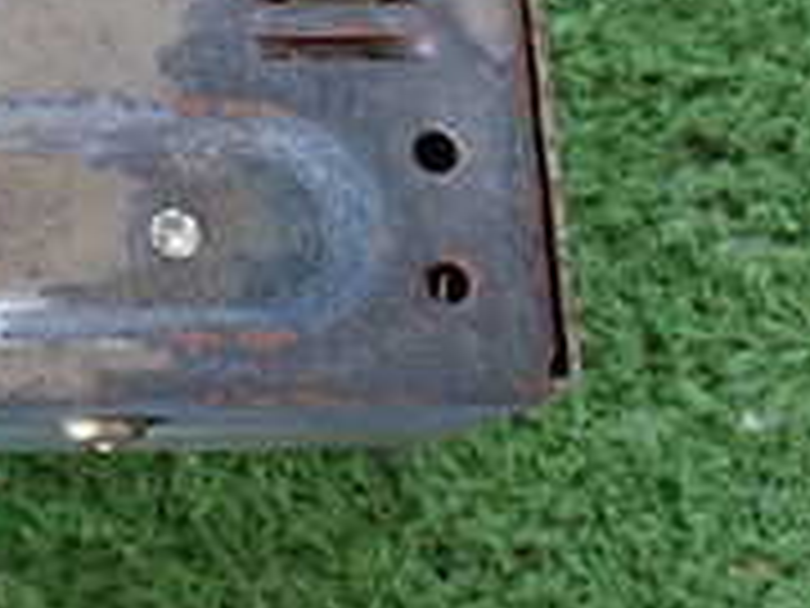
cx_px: -513
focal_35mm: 120
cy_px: 86
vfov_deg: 12.3
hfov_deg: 14.9
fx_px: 2808
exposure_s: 1/40
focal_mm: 6.37
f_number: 2.5
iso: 500
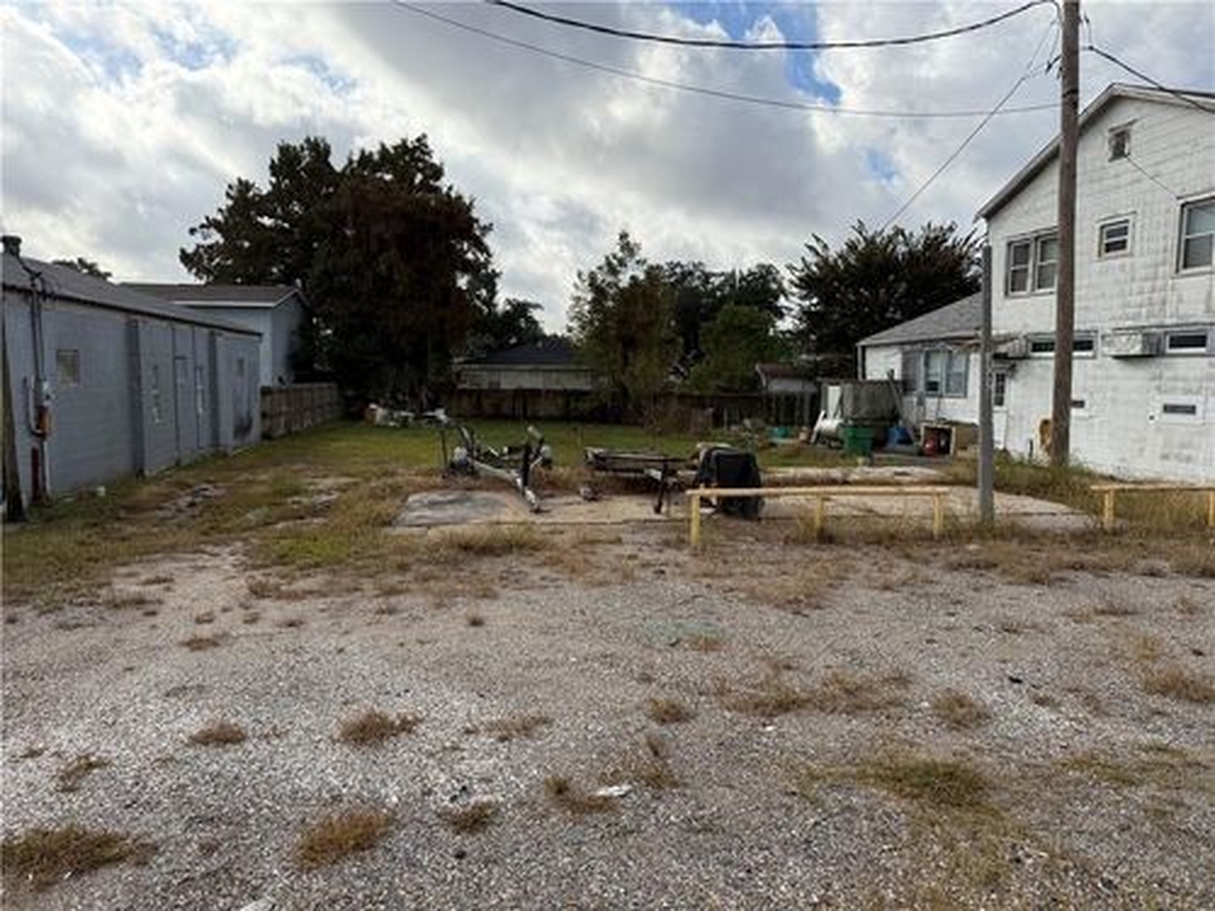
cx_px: 608
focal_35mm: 24
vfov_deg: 56.8
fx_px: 842
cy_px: 456
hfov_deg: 71.6
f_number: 1.78
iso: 100
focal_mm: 6.76
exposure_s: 1/6173
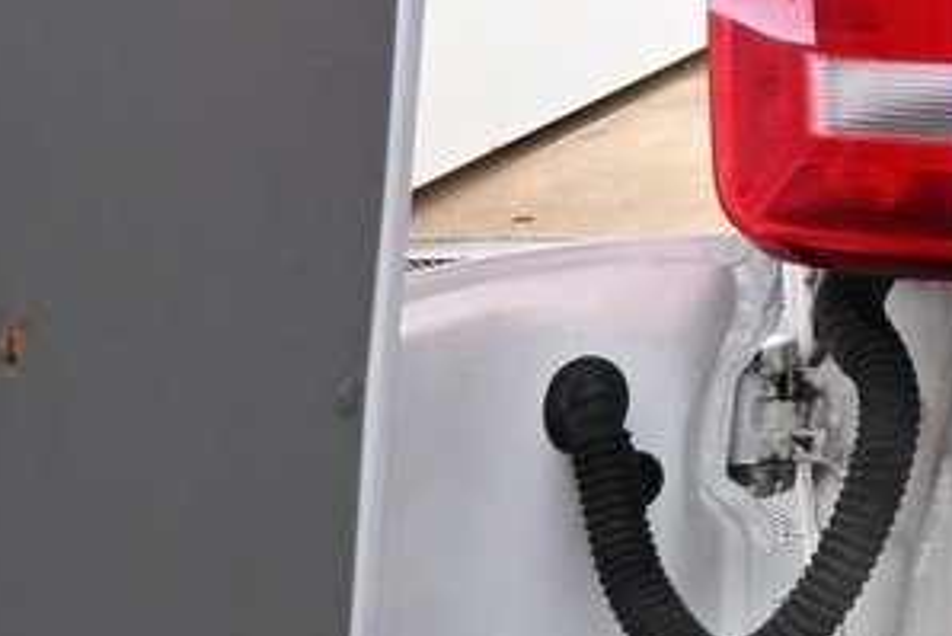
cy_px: -275
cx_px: 2511
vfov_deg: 9.7
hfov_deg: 11.4
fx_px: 3670
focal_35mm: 139
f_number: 3.5
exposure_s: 1/40
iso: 1000
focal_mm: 17
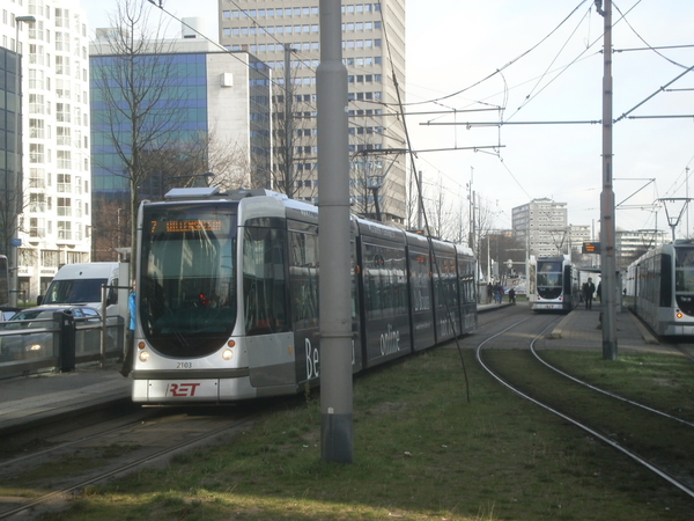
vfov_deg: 24.8
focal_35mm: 59
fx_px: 1183
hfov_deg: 32.7
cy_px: 260
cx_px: 347
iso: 100
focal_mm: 10.3
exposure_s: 1/100
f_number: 5.9
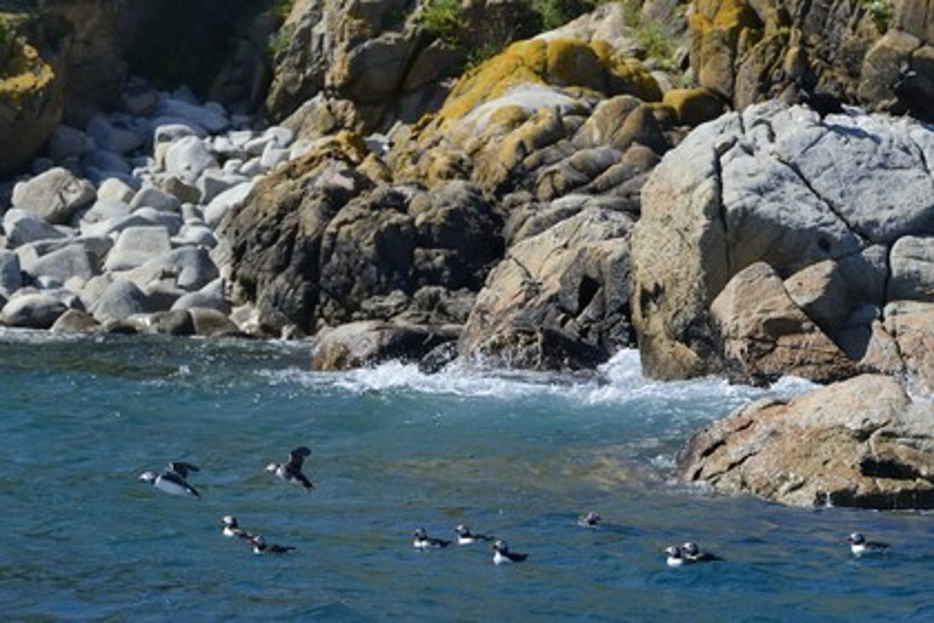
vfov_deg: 6.9
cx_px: 467
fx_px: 5188
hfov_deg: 10.3
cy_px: 312
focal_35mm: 200
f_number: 9
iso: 800
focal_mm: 200
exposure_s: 1/1600
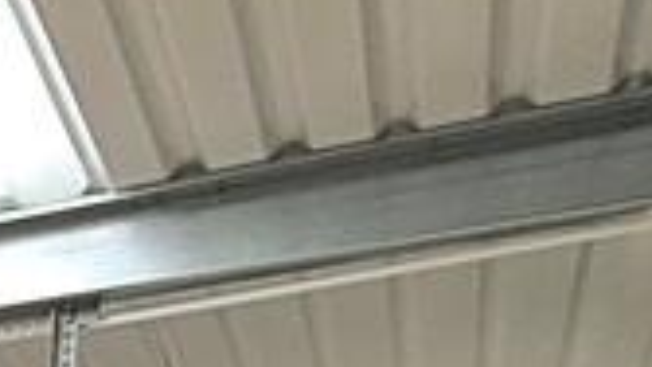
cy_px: 914
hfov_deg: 17.8
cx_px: -625
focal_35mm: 87
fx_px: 1504
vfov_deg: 11.3
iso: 50
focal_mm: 1.42
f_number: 2.2
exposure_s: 1/100
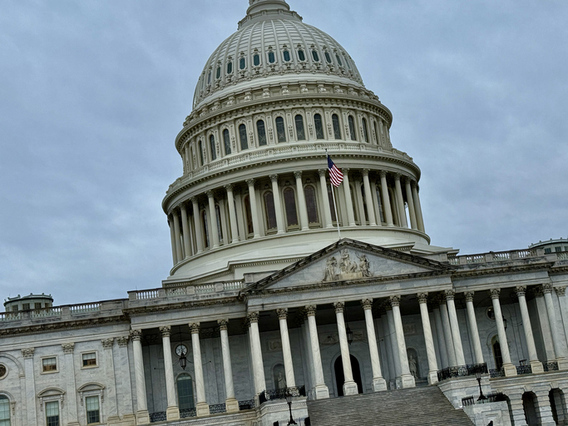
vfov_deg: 30.3
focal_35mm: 48
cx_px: 284
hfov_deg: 39.7
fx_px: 787
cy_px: 213
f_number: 1.78
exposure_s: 1/1403
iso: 64
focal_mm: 6.76
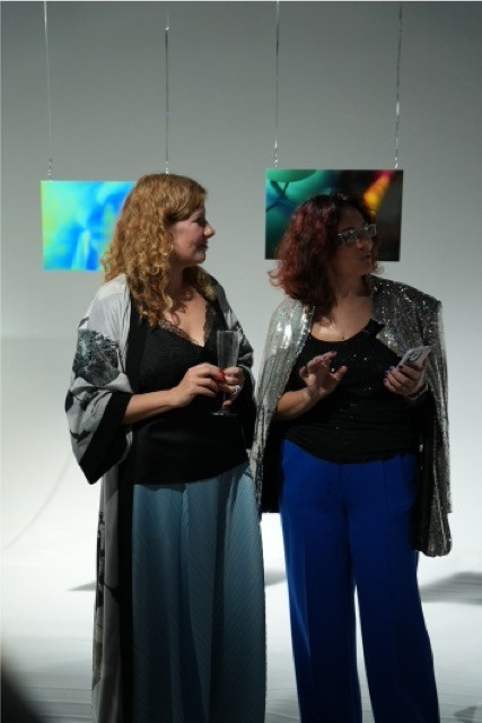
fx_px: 967
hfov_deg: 28.0
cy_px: 362
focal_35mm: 48
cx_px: 241
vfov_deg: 40.9
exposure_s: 1/160
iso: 3200
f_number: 2.8
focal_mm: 48.2
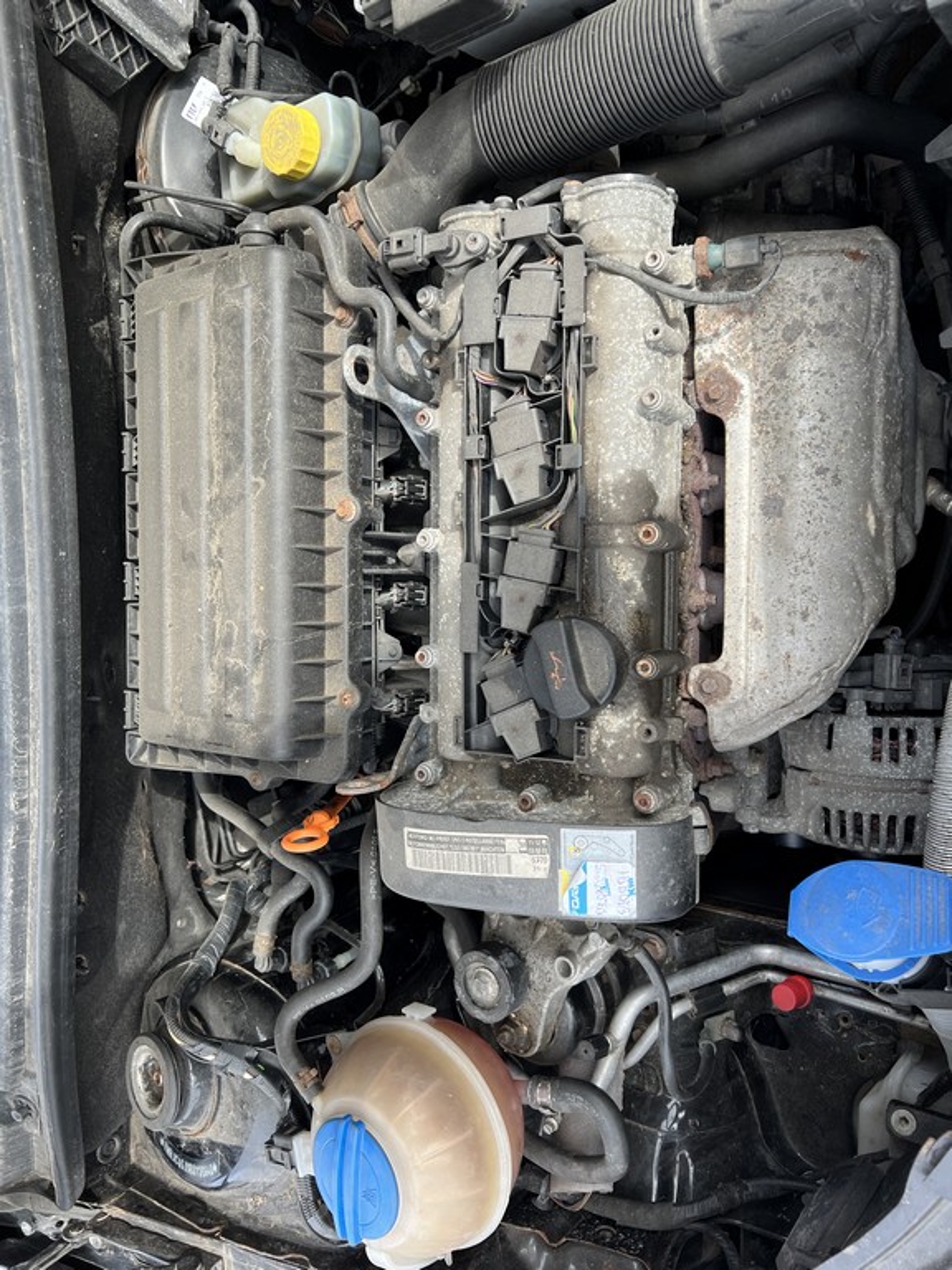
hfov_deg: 53.1
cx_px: 476
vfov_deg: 67.3
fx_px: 953
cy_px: 635
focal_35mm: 26
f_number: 1.5
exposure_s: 1/410
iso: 50
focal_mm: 5.7
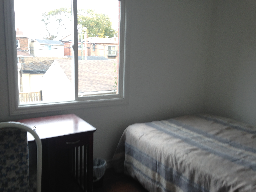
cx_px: 128
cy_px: 96
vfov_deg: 42.9
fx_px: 244
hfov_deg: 55.4
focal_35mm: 33
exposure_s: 1/40
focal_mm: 4.12
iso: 50
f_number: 2.4
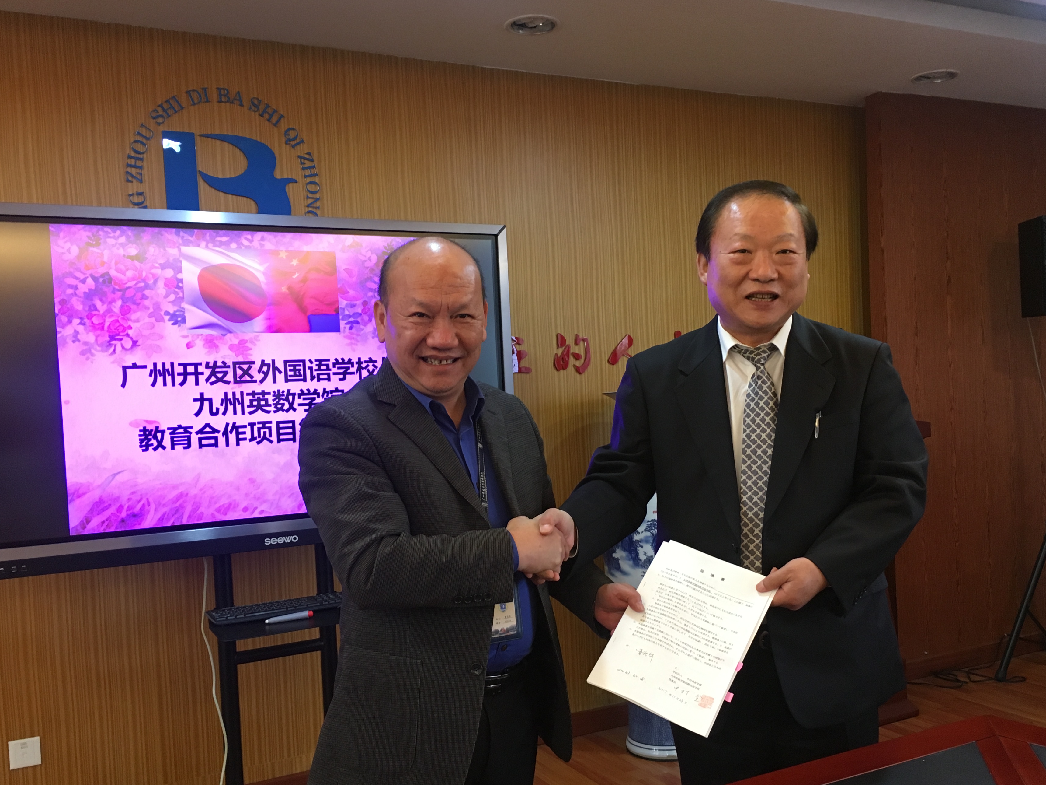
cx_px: 556
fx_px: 1027
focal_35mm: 34
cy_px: 439
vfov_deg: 41.7
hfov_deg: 53.9
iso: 160
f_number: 2.2
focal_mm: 4.15
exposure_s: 1/33
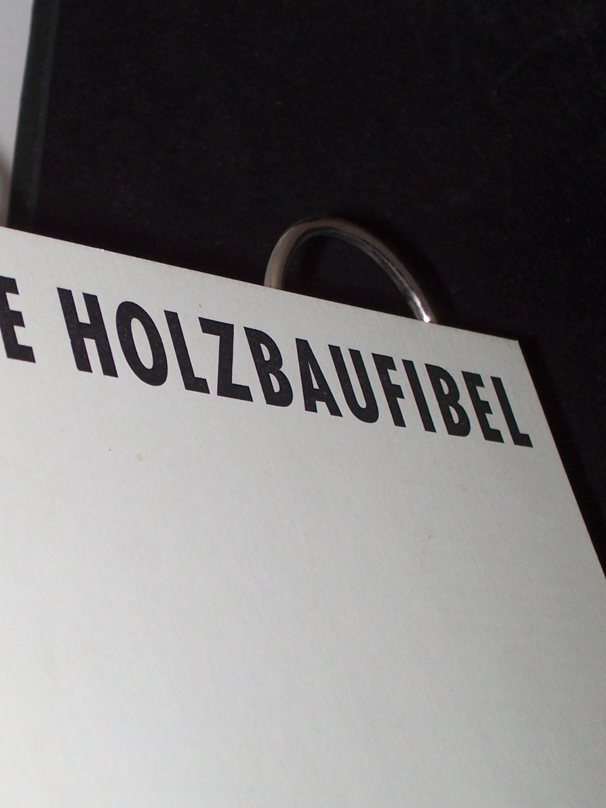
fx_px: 2427
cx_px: 149
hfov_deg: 14.2
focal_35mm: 104
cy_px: 421
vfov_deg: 18.9
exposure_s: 1/80
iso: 80
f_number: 3.6
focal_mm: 11
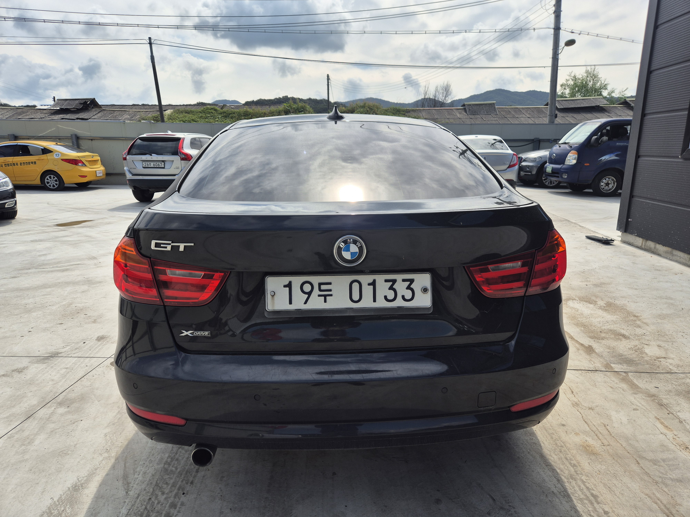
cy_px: 258
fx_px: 458
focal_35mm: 23
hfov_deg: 73.9
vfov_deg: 58.9
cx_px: 345
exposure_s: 1/1856
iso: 25
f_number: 1.8
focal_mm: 5.4
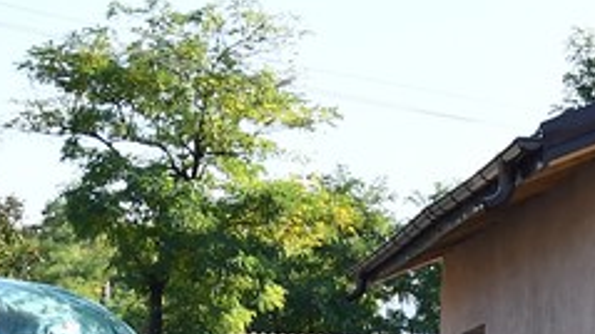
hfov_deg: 12.6
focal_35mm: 158
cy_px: 486
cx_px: 1023
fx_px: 2491
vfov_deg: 7.5
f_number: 2.8
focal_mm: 20
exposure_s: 1/8000
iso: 1000
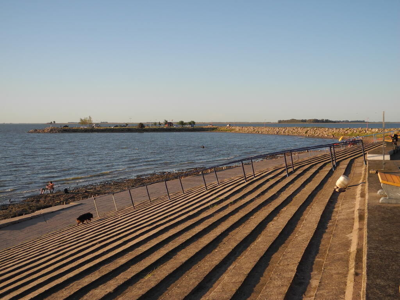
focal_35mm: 45
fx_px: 520
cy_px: 150
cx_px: 200
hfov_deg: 42.1
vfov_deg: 32.2
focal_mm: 9.7
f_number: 3.2
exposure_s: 1/800
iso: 100
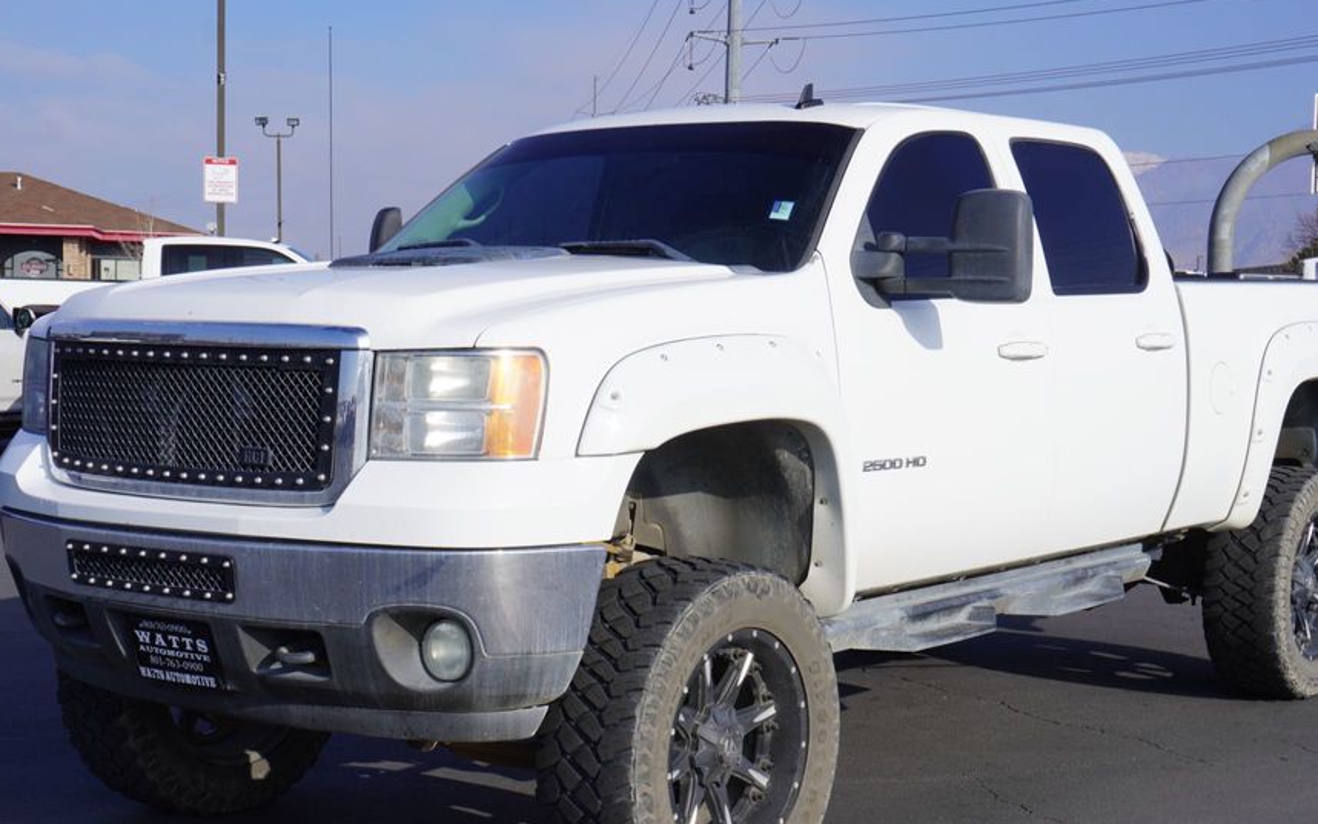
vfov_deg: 22.8
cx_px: 676
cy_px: 517
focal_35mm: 57
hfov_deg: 35.9
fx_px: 2033
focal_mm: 31
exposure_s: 1/160
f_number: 11
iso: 100
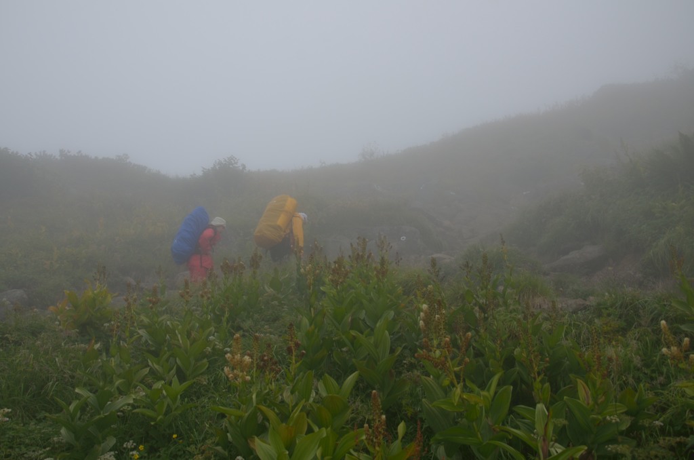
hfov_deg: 59.6
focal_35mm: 32
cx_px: 347
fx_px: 606
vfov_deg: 41.5
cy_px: 230
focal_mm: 21
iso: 100
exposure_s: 1/250
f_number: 8
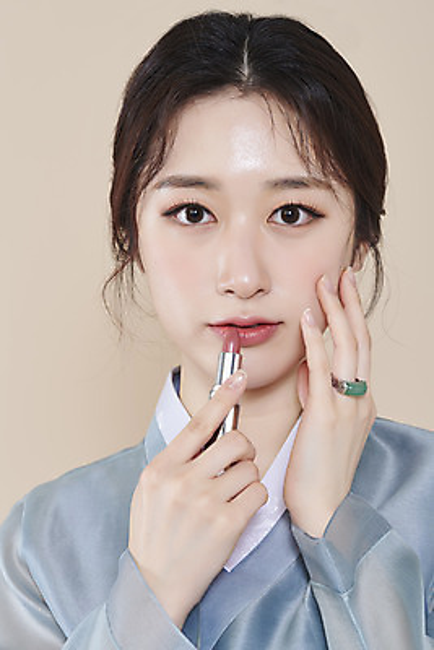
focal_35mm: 105
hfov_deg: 13.1
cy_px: 325
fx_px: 1897
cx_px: 217
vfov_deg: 19.4
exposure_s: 1/125
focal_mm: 105
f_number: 11
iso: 64
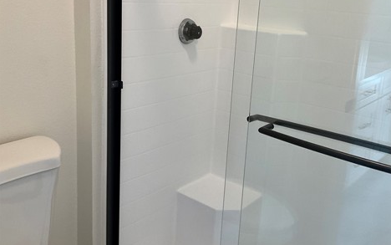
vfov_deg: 30.5
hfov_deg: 47.2
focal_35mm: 42
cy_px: 100
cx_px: 198
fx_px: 448
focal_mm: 3
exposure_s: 1/120
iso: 64
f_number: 1.8
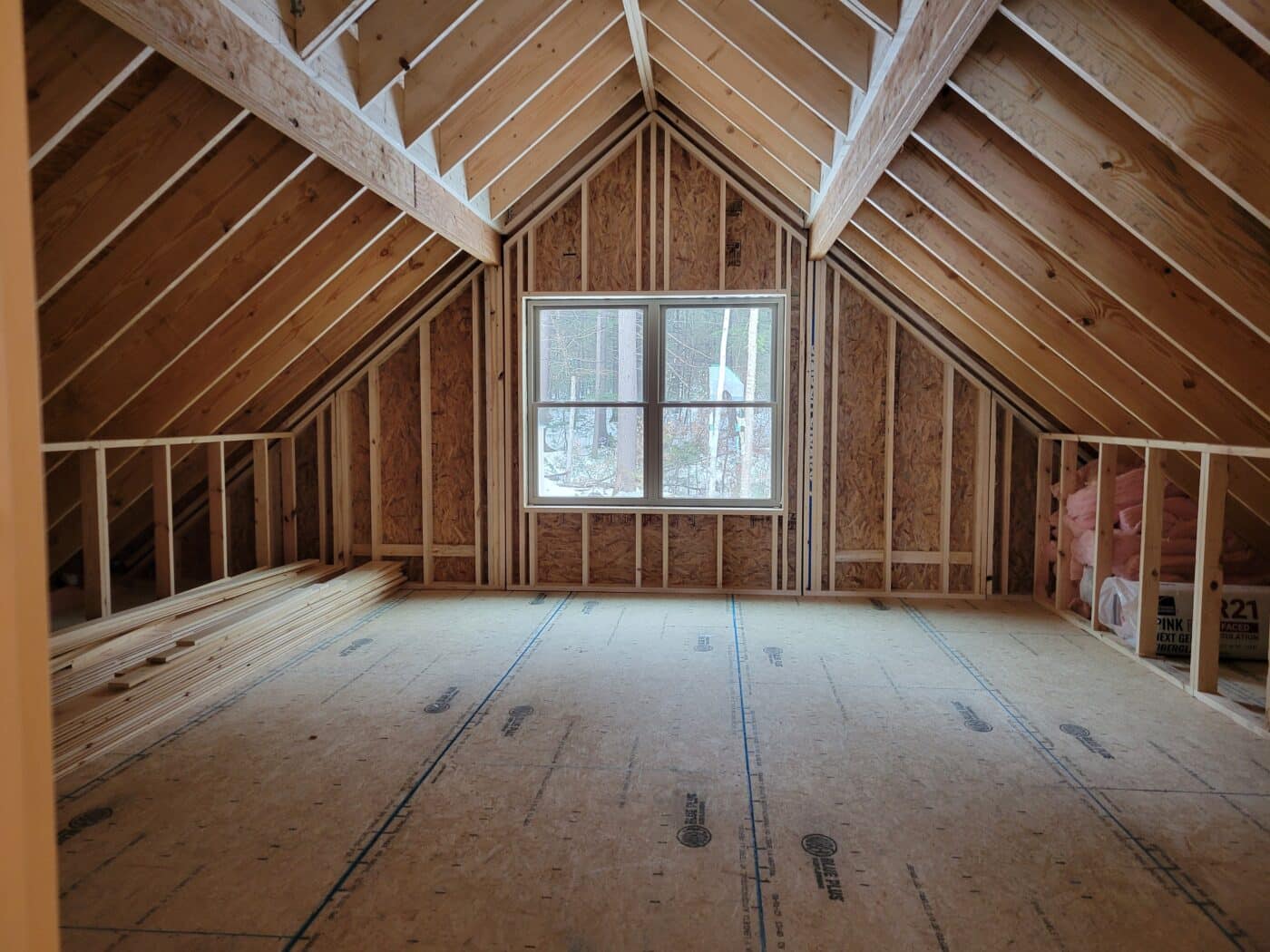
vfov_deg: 53.1
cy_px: 476
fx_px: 954
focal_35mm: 26
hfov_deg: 67.3
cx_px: 635
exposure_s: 1/60
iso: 200
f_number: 1.8
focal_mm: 5.4
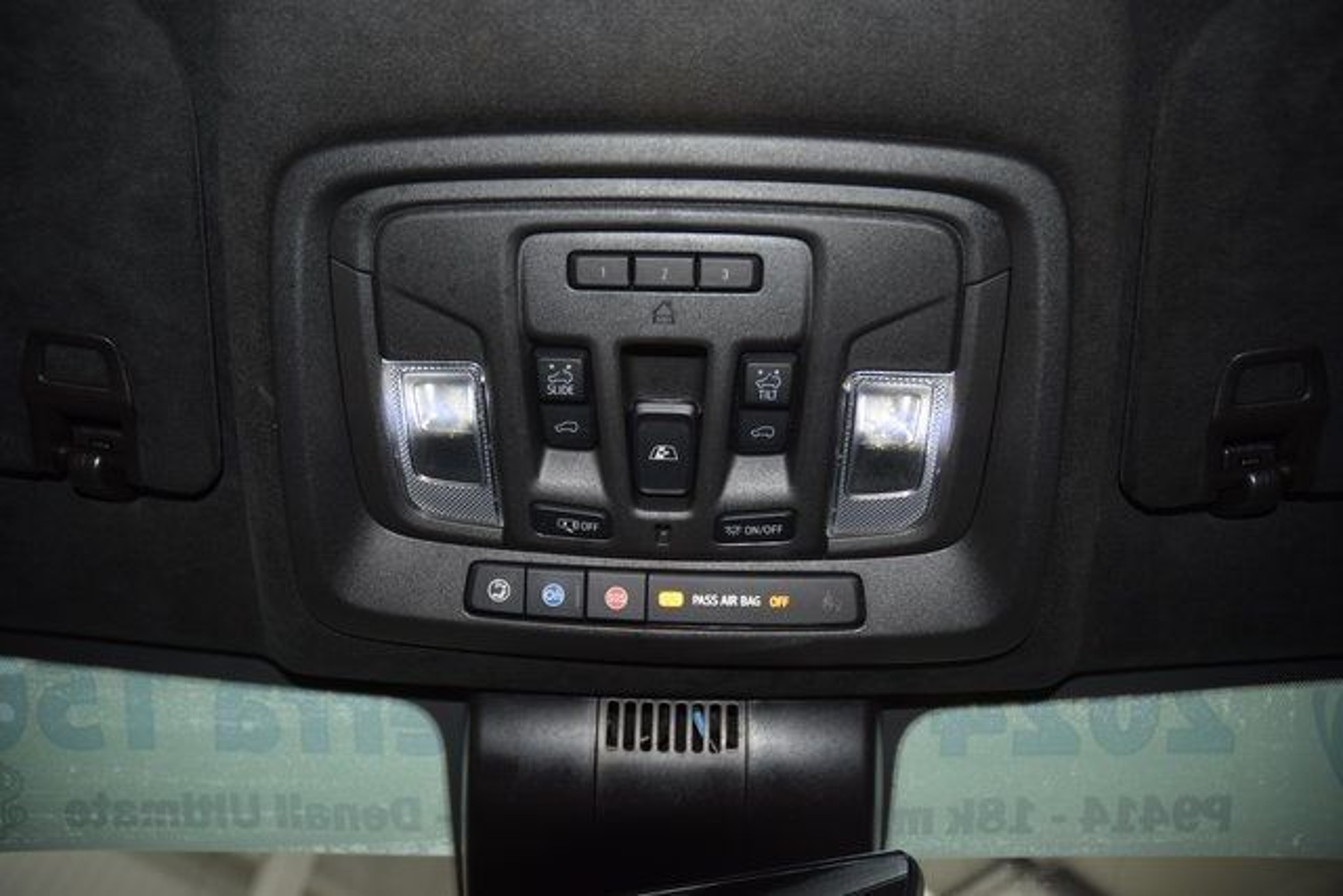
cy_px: 448
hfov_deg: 67.4
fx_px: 1007
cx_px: 672
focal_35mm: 27
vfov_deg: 48.0
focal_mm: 18
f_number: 3.5
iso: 500
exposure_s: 1/60
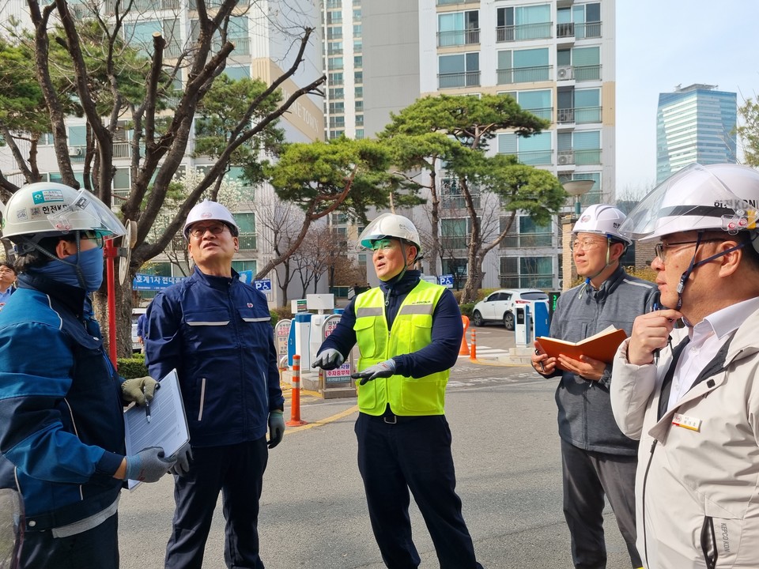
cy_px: 284
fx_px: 570
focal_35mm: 26
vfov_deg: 53.1
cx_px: 380
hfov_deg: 67.3
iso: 50
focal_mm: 5.4
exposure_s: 1/1218
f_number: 1.8
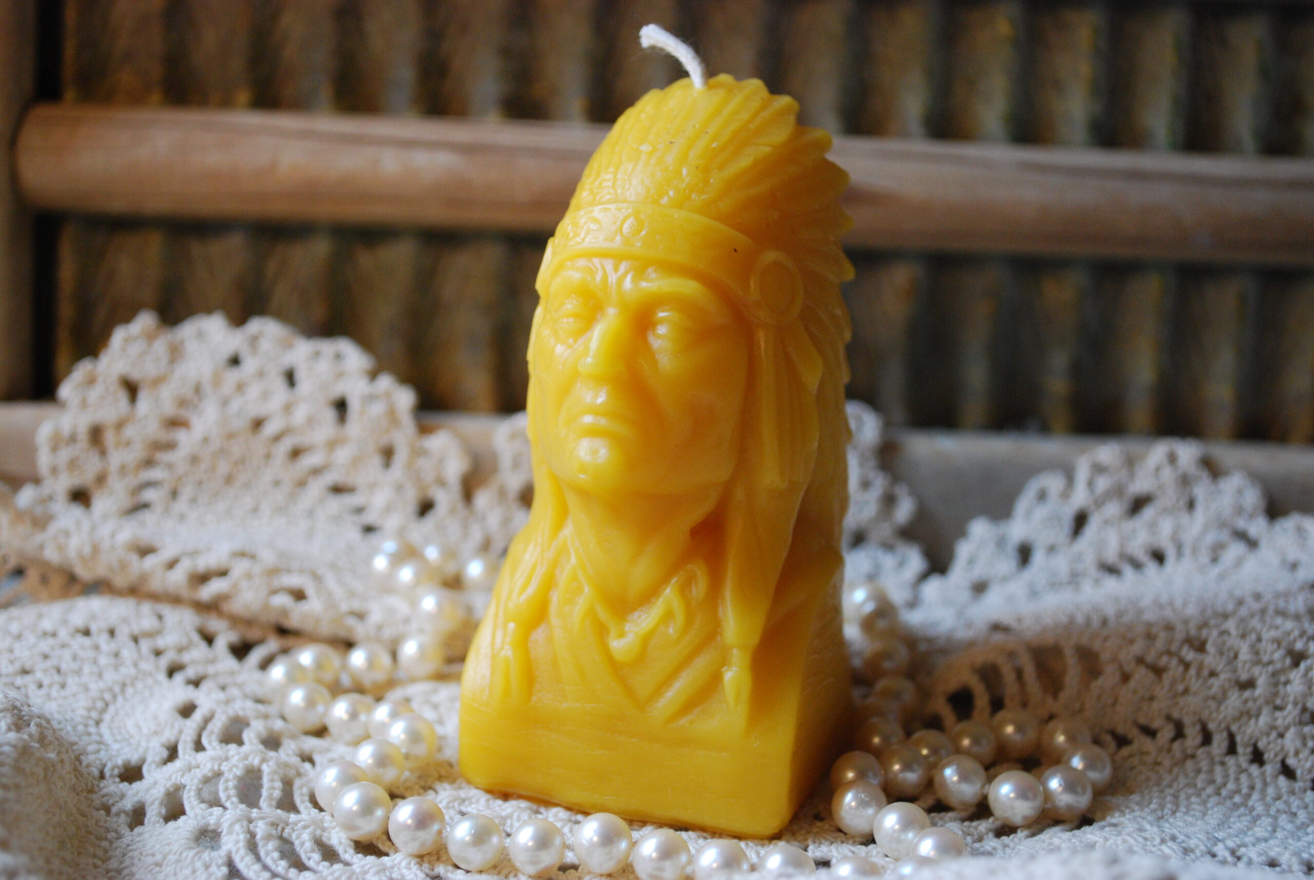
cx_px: 657
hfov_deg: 36.8
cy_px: 440
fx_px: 1973
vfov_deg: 25.1
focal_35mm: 54
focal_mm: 36
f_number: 5.3
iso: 800
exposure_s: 1/30
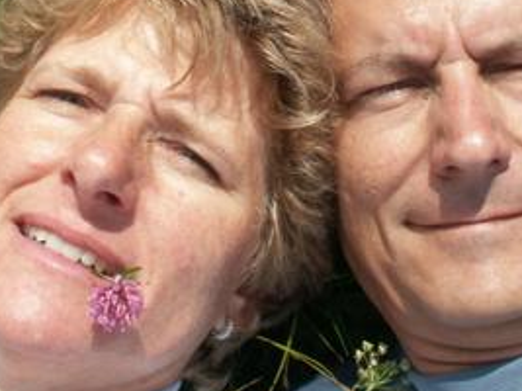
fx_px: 1266
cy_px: 6
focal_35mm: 84
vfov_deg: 17.2
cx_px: 303
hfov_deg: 23.3
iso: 50
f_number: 7.1
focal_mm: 5.86
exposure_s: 1/200
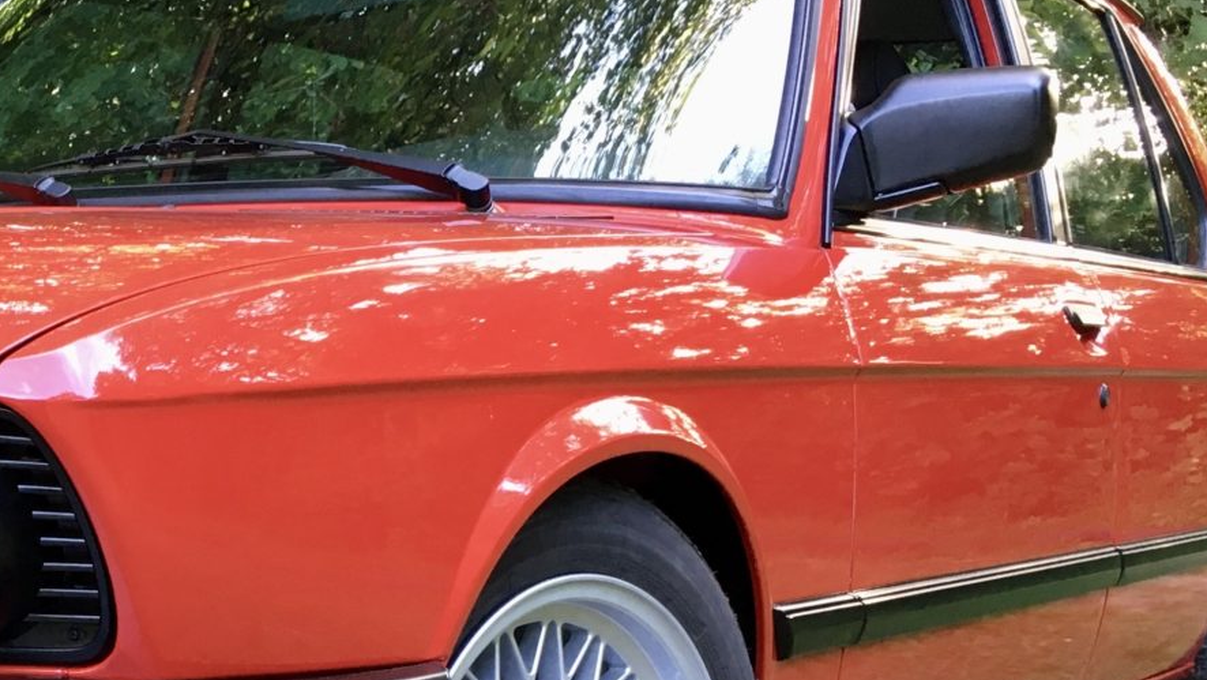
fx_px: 2337
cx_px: 33
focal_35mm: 73
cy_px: 733
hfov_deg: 27.5
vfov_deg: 16.1
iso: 64
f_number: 2.2
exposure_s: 1/30
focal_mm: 4.15
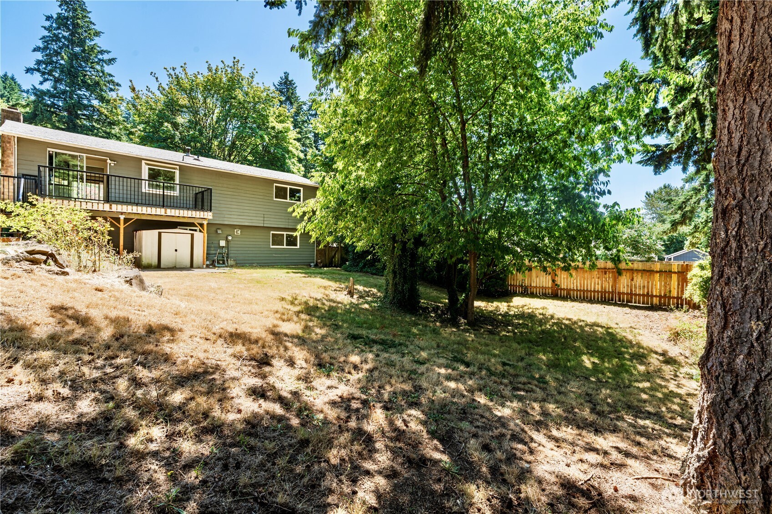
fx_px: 354
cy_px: 257
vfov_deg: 72.0
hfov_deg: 95.0
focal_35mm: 16
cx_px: 386
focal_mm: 16.5
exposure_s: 1/60
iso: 100
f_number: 11
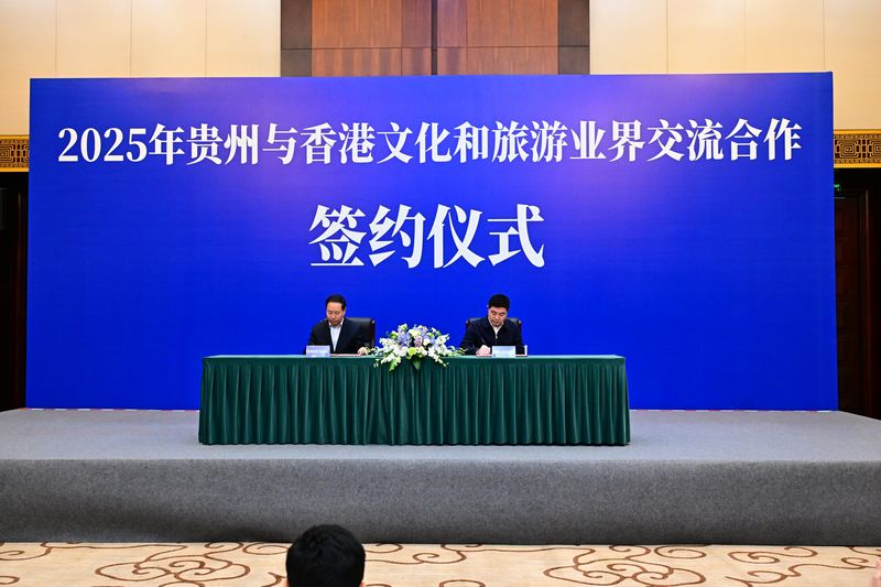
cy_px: 294
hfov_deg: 54.4
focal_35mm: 35
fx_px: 856
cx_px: 440
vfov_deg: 37.8
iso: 5000
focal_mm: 35
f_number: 5
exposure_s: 1/200
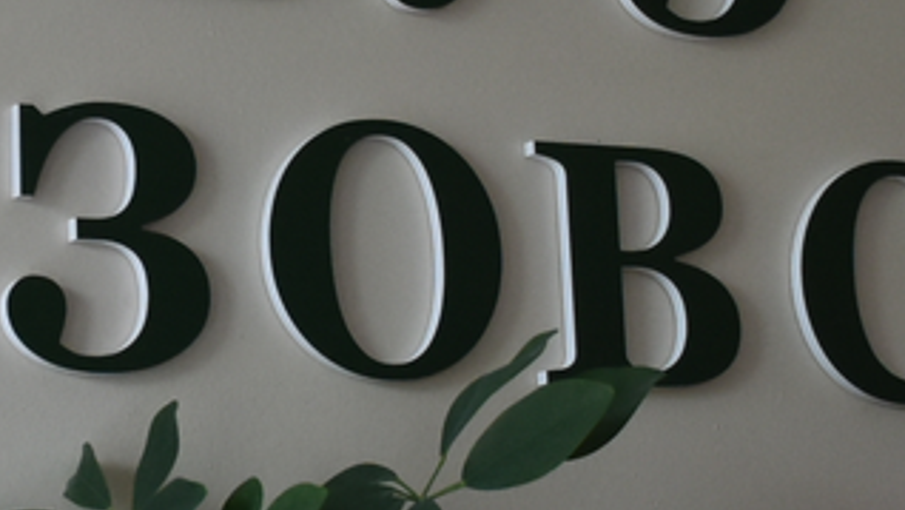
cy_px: 101
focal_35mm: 174
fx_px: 4176
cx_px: 88
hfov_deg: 12.3
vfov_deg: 7.0
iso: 560
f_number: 3.5
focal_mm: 22
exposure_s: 1/250
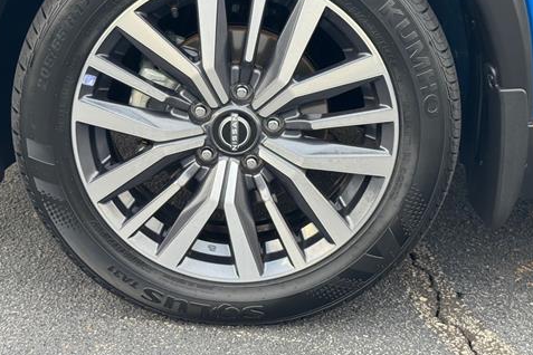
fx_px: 992
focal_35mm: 67
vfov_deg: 20.2
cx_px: 241
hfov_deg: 30.1
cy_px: 94
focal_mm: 6.76
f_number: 1.78
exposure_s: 1/171
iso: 64
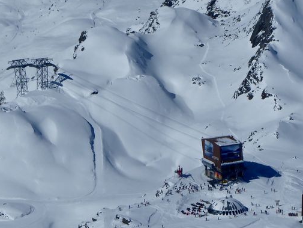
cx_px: 249
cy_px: 155
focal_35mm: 315
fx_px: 2758
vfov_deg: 4.7
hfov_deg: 6.3
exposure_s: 1/2000
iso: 80
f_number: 7.1
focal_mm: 25.6
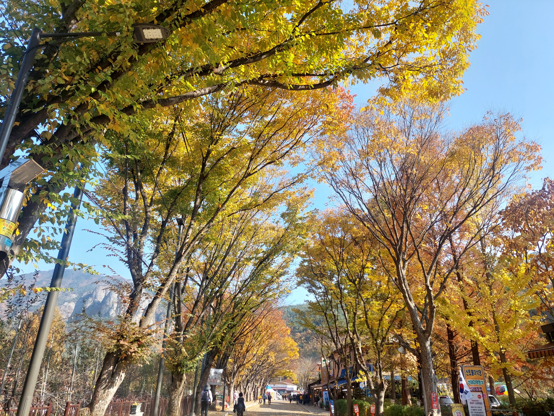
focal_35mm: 25
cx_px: 277
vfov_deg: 54.9
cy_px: 208
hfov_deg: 69.4
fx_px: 400
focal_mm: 5.23
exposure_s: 1/581
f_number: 1.8
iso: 40
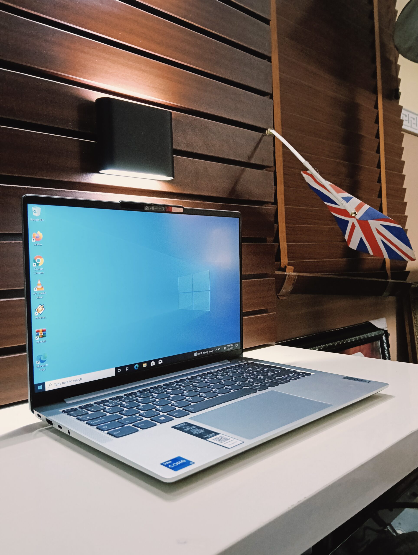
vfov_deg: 65.2
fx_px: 434
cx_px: 209
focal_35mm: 27
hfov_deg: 51.5
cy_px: 278
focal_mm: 3.98
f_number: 1.8
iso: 400
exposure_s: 1/33.3
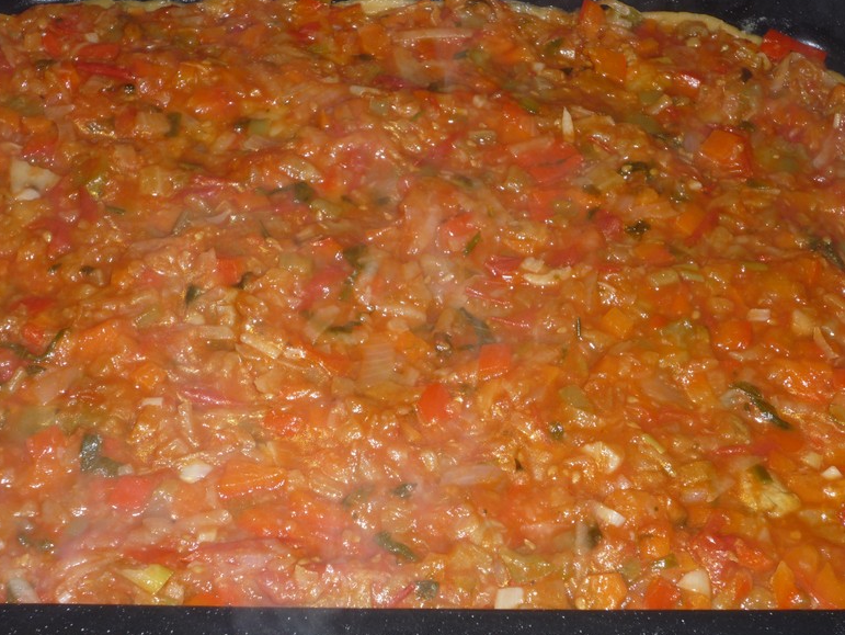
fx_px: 1368
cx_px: 413
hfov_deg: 34.3
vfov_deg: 26.1
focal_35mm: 56
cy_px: 313
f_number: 5.2
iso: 100
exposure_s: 1/40
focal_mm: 9.5
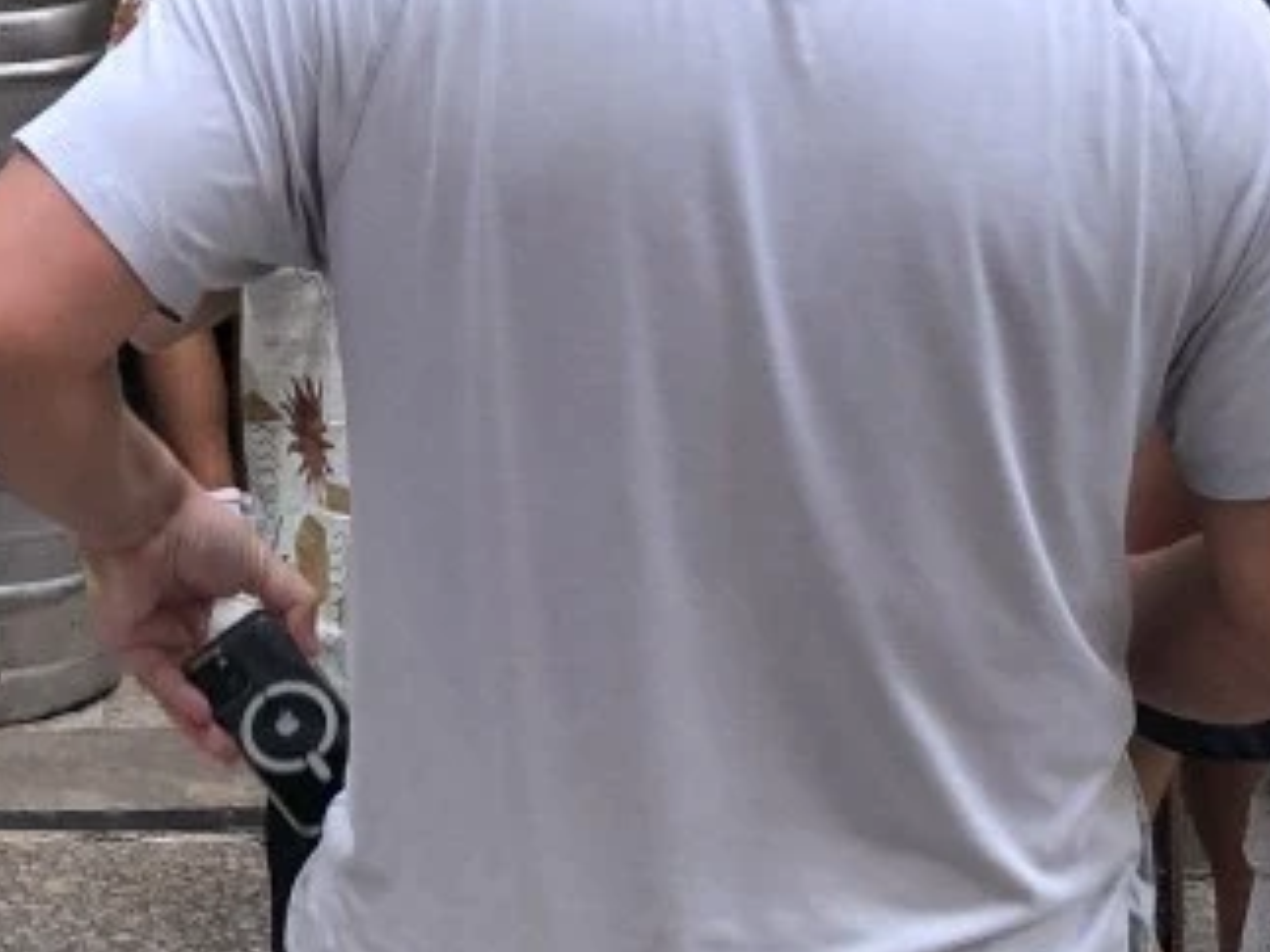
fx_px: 3814
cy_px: -484
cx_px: 8
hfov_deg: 18.4
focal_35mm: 104
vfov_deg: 13.4
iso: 25
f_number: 1.8
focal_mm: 4
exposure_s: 1/50
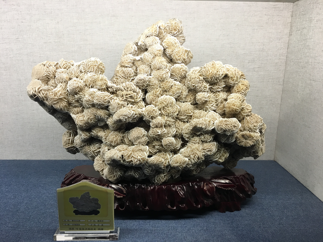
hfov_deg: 61.7
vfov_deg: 48.2
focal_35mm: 29
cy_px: 121
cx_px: 162
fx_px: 271
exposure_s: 1/33
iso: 40
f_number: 2.2
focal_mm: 4.15
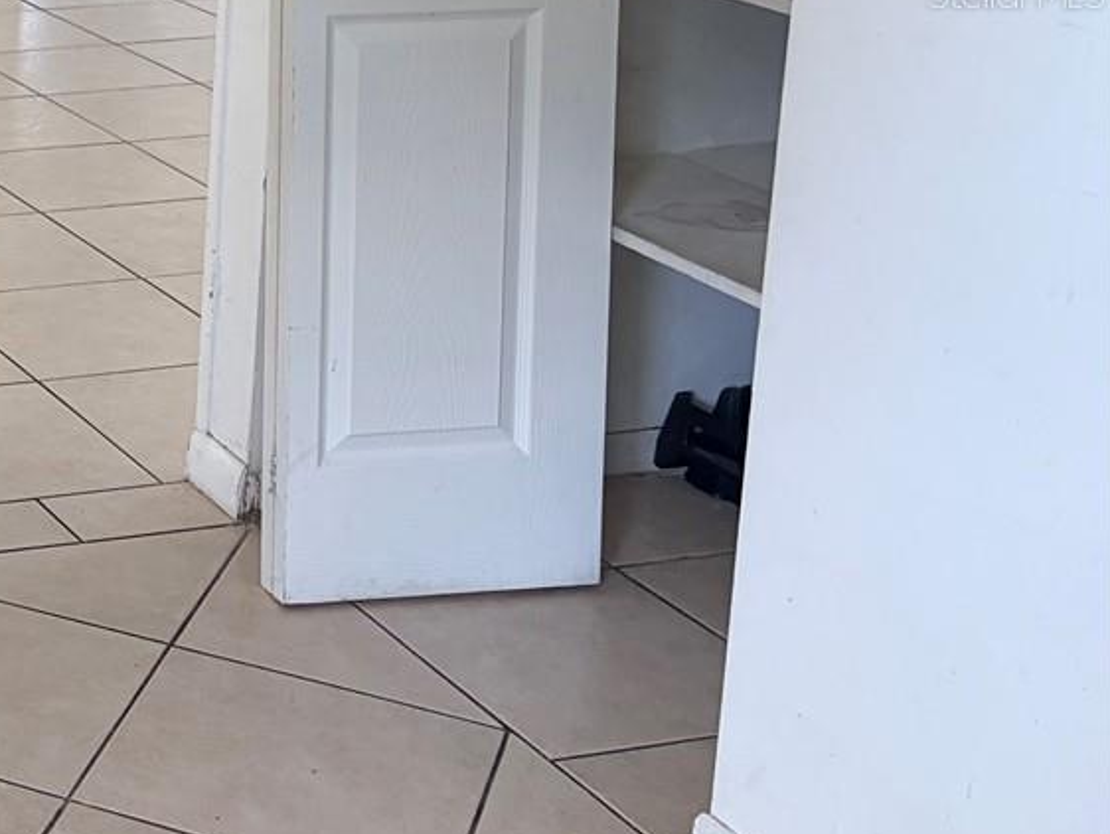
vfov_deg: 19.3
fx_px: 2374
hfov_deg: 22.5
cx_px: -466
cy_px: -8
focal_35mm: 74
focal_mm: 5.96
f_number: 1.6
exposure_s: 1/120
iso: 100
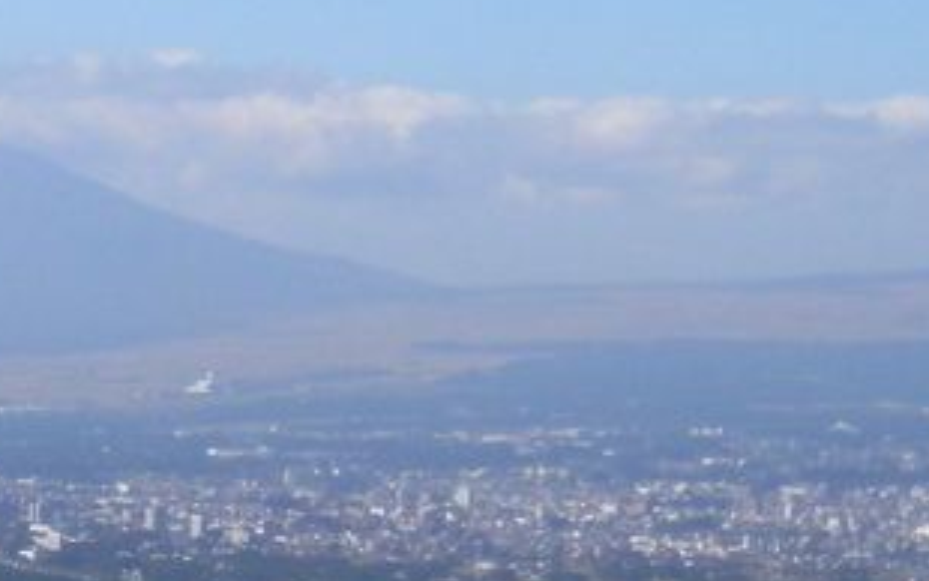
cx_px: -237
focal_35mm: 134
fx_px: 3394
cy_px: 470
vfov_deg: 9.8
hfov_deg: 15.0
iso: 80
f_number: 11.2
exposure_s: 1/160
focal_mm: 8.9
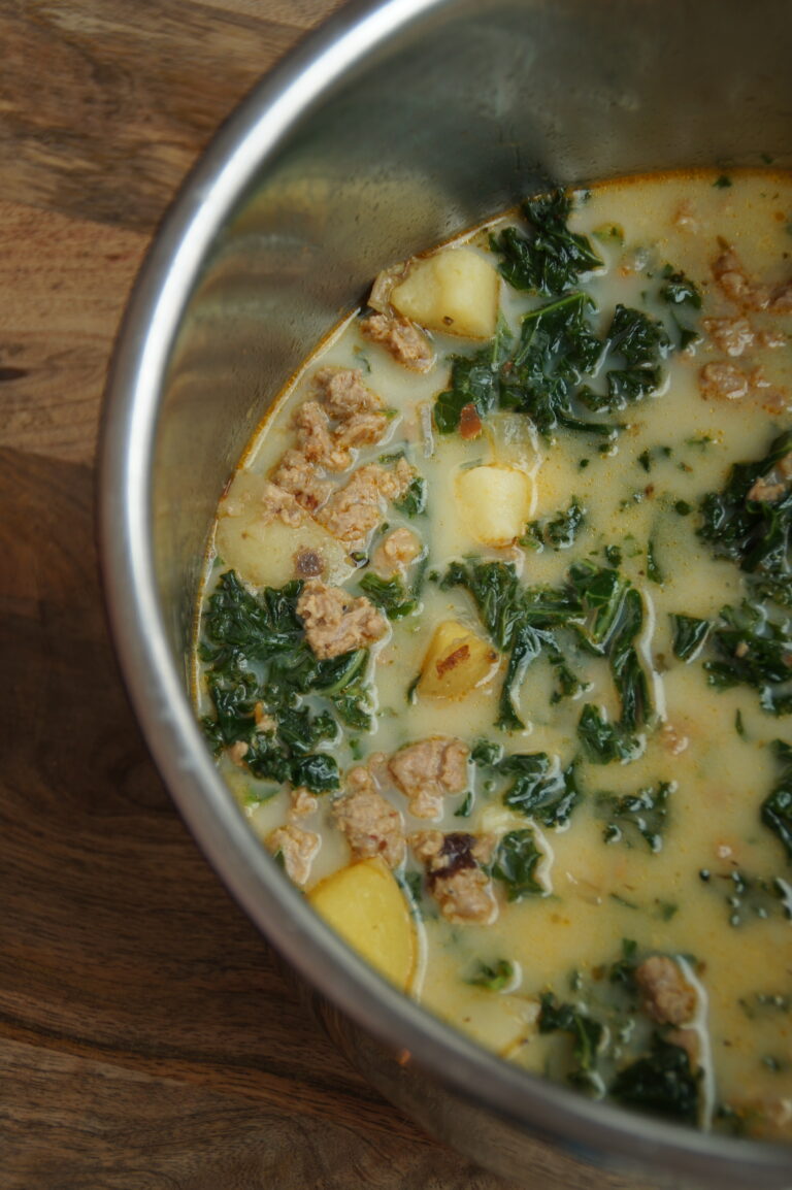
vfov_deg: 22.6
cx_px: 396
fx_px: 2973
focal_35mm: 90
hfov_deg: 15.2
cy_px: 595
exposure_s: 1/10
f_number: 5
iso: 100
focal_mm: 60
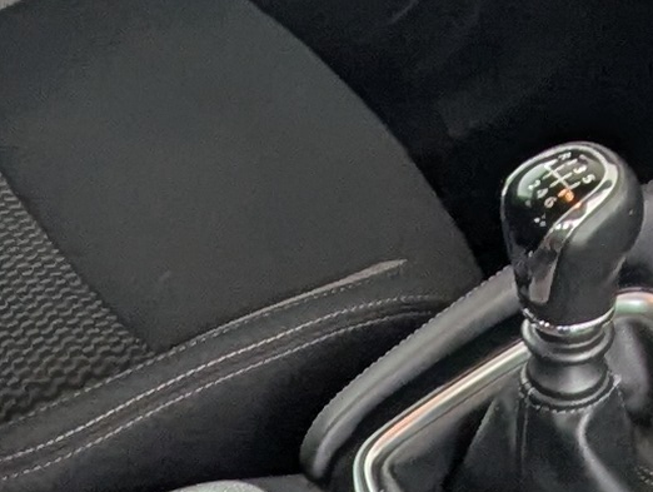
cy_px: 518
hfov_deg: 15.7
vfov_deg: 11.7
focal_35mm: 125
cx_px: 269
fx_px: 2361
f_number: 2.2
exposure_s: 1/36.9
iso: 72
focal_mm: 2.35
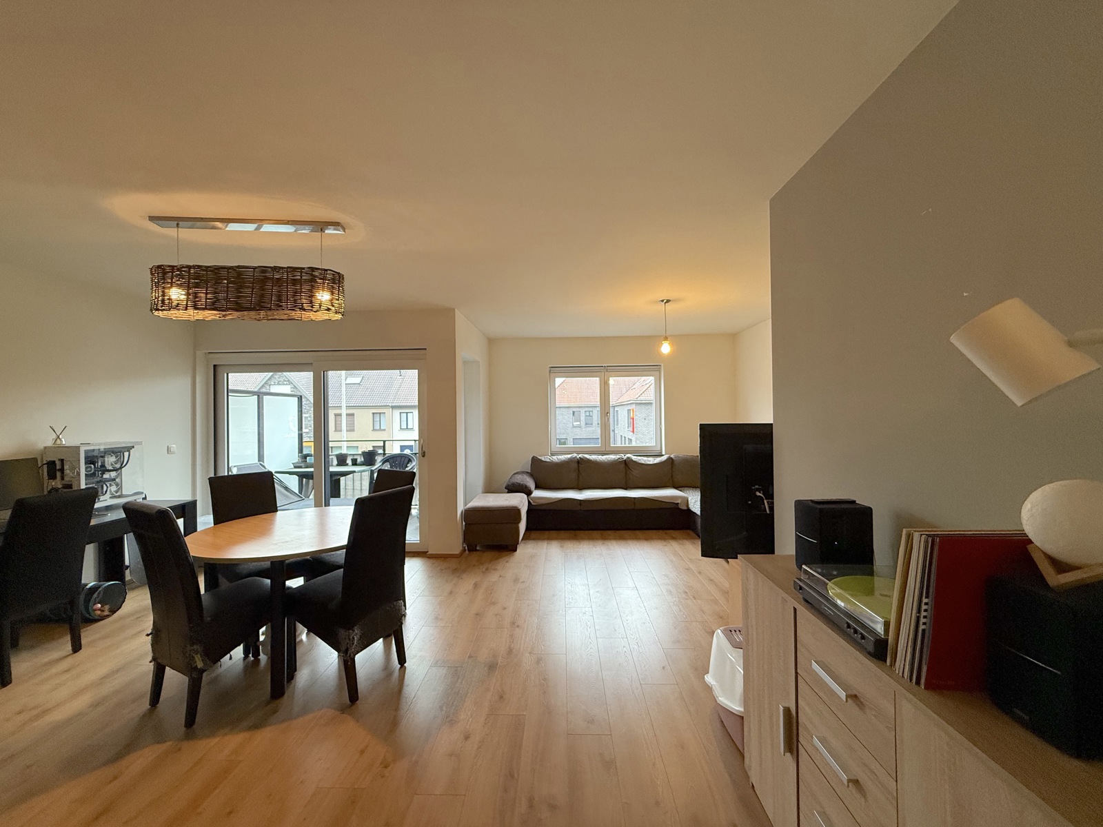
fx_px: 446
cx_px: 552
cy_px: 414
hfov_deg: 102.1
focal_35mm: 14
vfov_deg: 85.7
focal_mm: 2.22
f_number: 2.2
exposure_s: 1/100
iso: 320
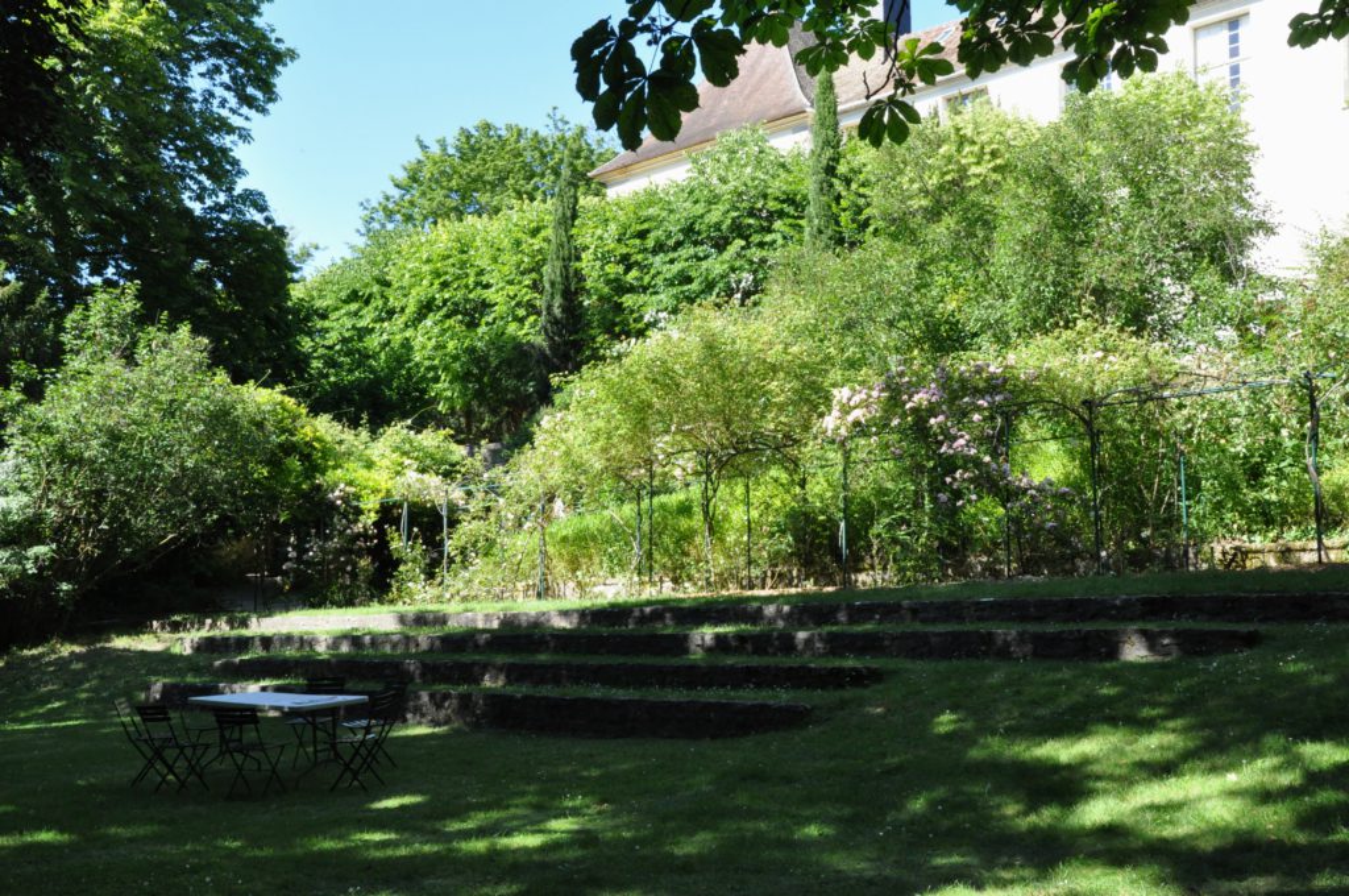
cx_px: 674
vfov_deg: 34.1
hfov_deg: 49.6
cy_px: 448
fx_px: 1460
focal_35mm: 39
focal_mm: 26
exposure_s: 1/200
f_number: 14
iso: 1250
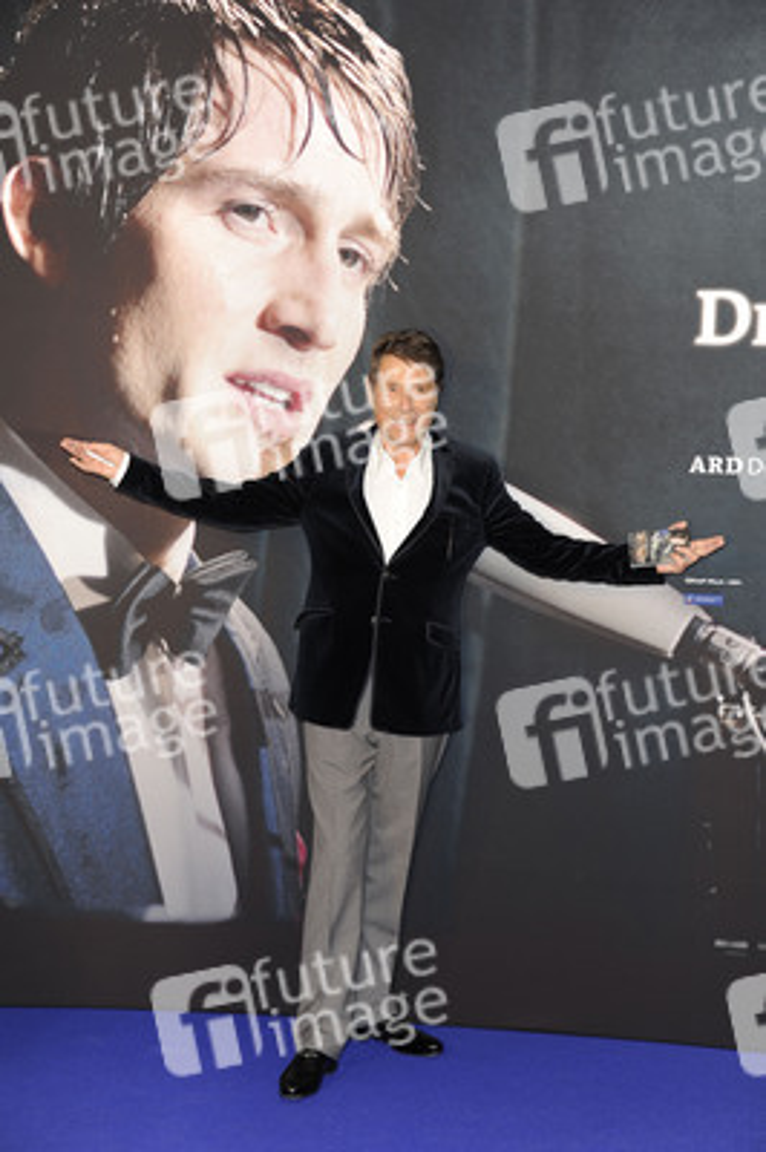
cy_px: 576
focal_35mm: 72
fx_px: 2302
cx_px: 383
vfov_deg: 28.1
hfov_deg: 18.9
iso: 500
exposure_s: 1/160
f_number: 6.3
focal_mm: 72
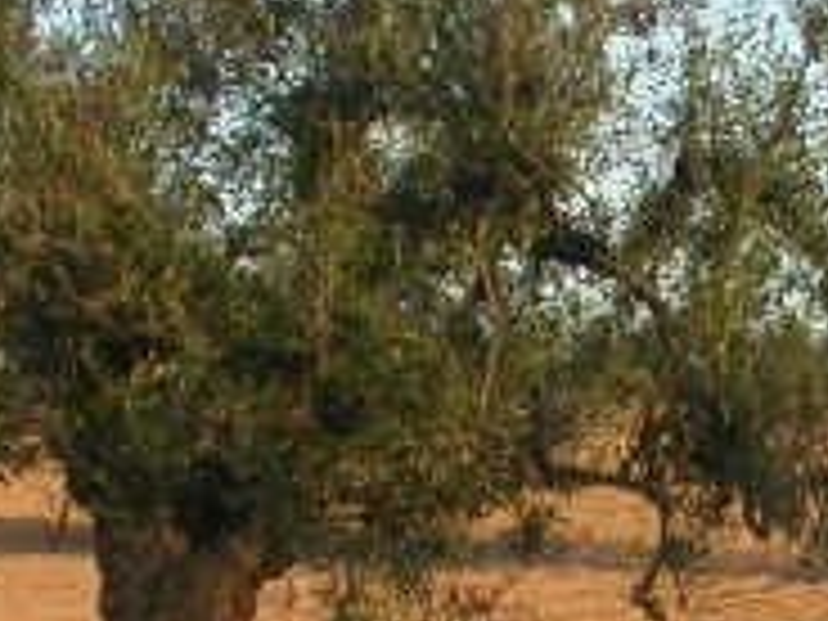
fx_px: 5406
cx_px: 832
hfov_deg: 8.7
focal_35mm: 226
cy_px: 680
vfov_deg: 6.5
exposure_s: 1/145
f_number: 3.7
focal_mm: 10.9
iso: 100
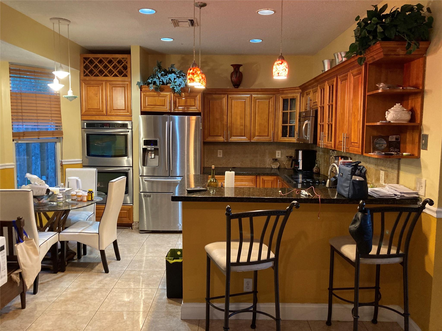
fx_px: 358
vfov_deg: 49.7
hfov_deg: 63.4
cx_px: 221
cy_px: 166
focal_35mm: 28
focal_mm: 3.99
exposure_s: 1/30
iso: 400
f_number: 1.8
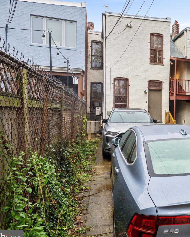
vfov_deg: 58.7
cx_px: 180
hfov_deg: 43.2
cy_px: 111
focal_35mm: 30
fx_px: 211
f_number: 8
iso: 200
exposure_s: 1/60
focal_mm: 19
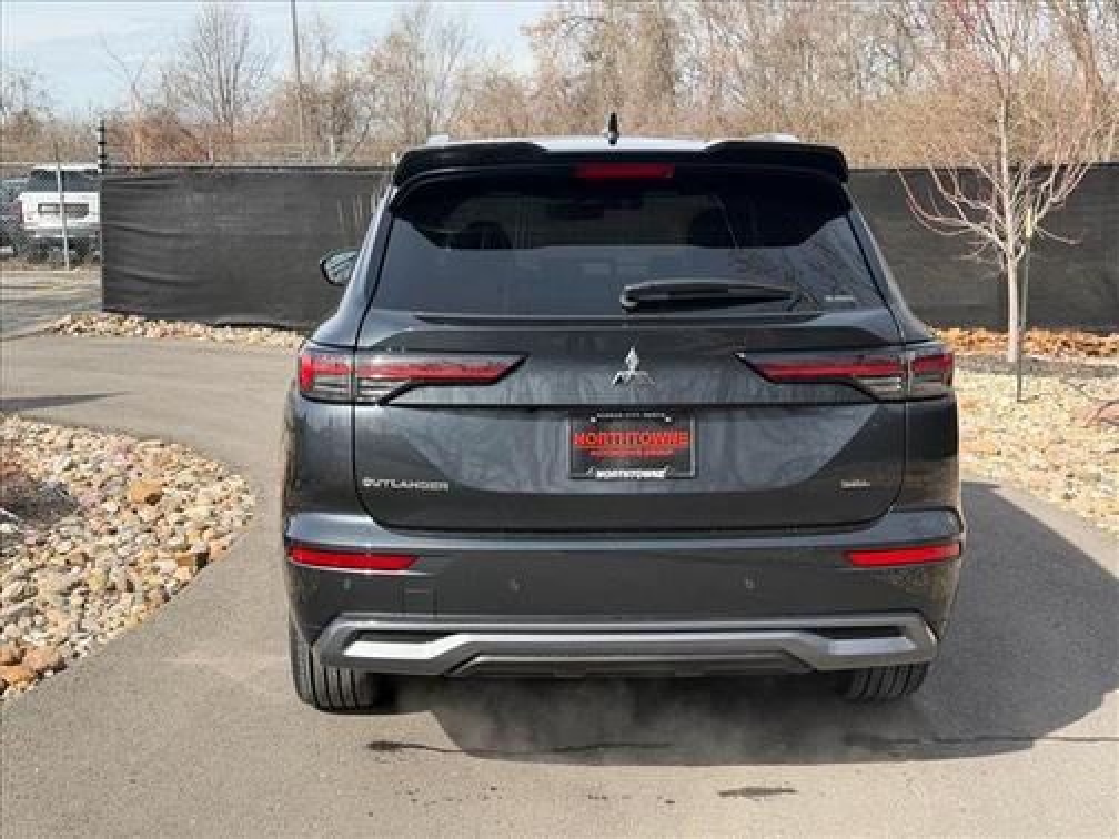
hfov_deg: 39.7
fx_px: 1552
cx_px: 560
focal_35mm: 48
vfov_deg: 30.3
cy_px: 420
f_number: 1.78
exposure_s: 1/2667
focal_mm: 6.76
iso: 100
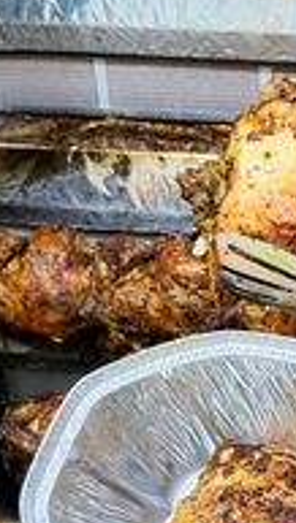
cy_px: 490
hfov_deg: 18.8
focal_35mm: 60
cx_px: 369
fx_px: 835
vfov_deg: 32.7
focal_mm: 5.42
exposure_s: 1/33.3
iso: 1522
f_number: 1.89
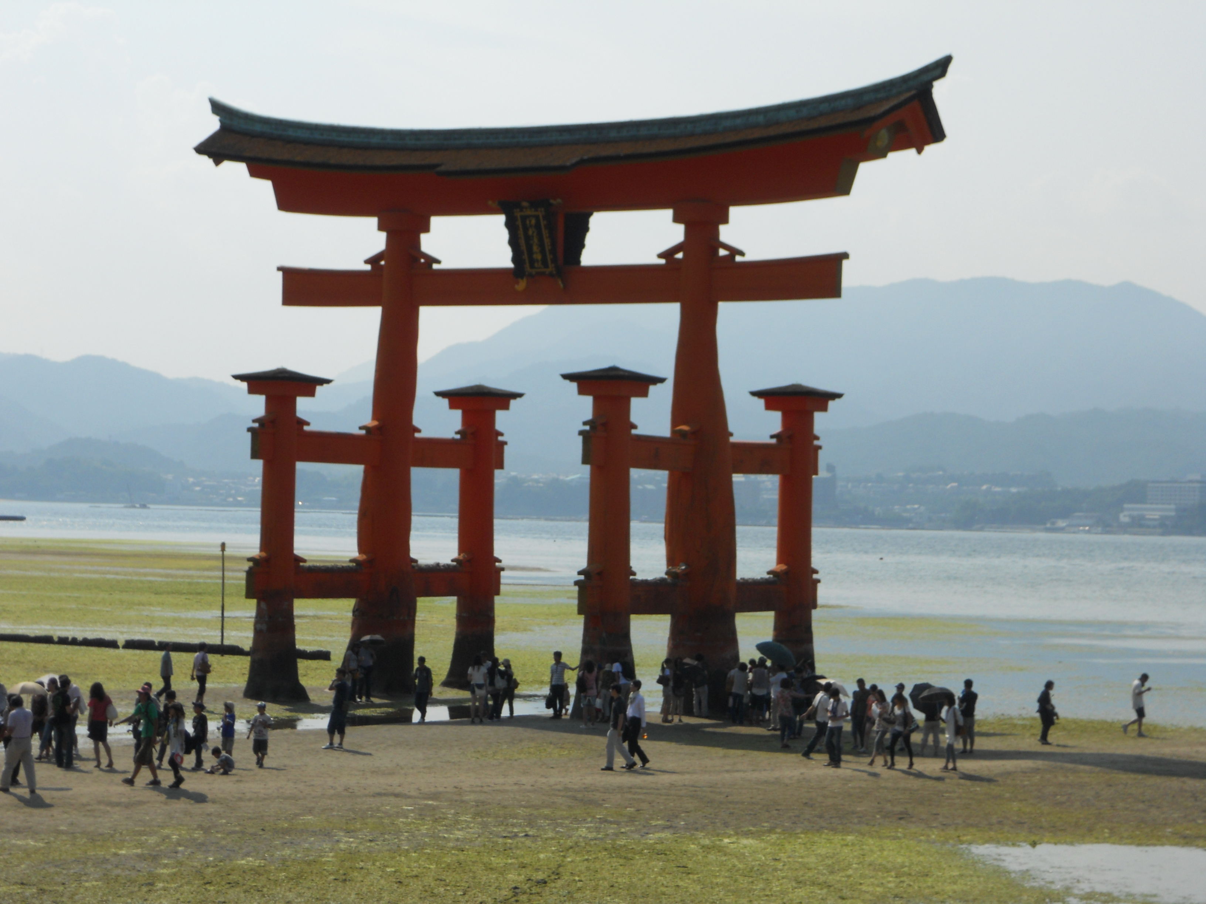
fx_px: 3031
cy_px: 452
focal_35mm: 87
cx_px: 603
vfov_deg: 17.0
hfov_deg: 22.5
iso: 80
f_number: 4.9
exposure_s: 1/1000
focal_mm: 15.5
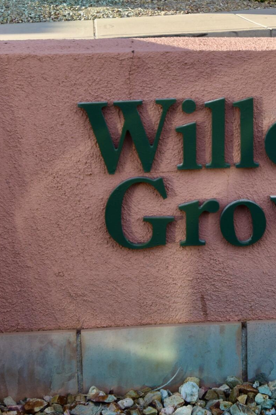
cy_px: 93
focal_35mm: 76
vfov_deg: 26.2
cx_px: 236
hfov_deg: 17.7
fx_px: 874
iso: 100
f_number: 7.1
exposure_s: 1/200
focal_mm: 20
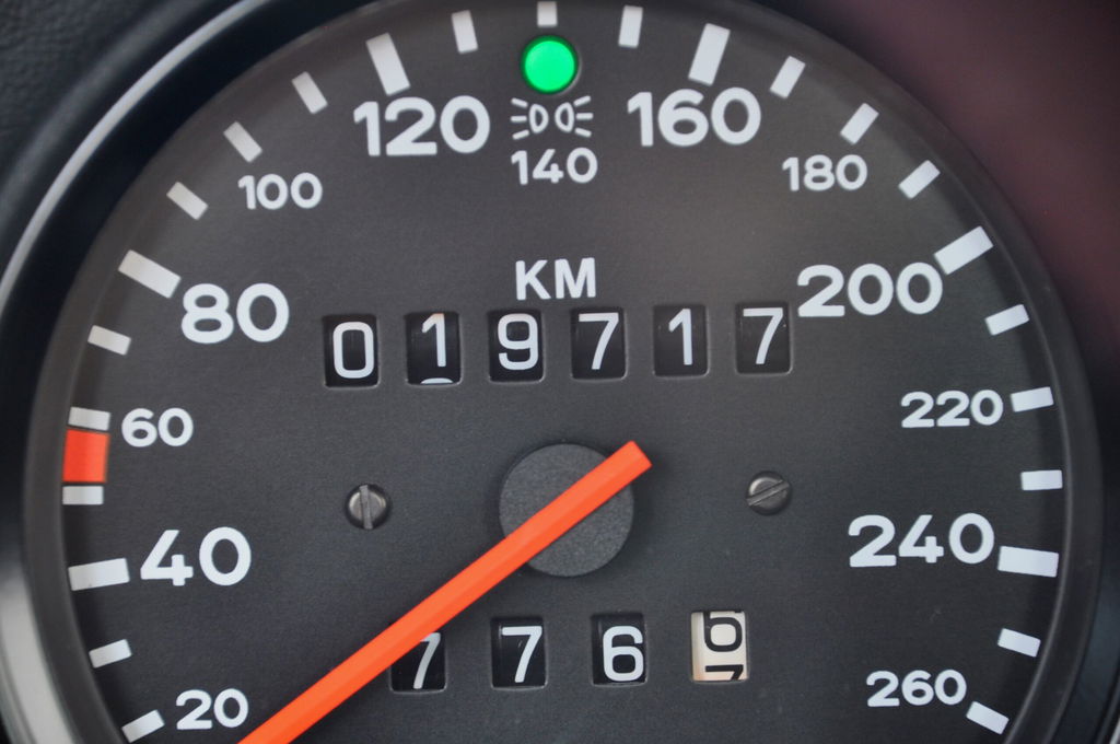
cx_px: 560
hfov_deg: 6.0
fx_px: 10720
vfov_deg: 4.0
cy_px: 372
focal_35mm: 345
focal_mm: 230
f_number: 6.3
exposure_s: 1/3
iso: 500
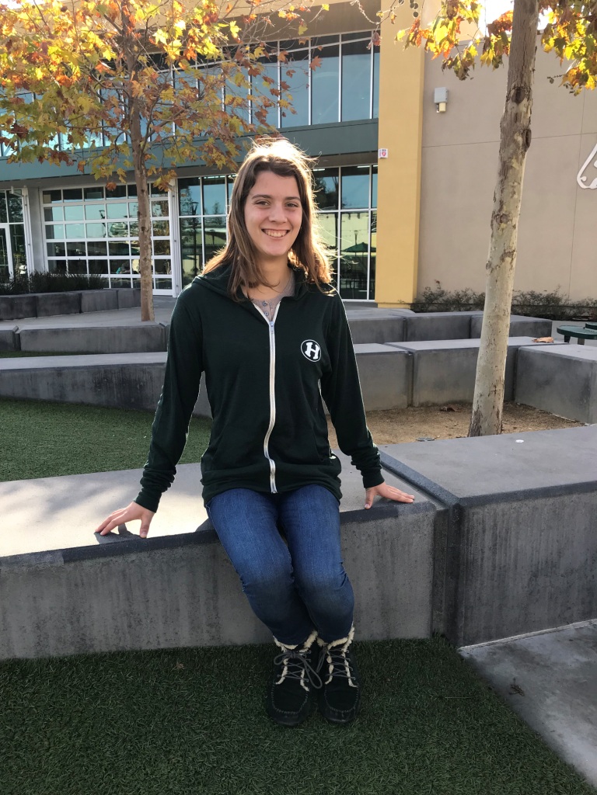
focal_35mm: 28
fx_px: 644
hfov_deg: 49.7
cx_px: 298
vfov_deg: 63.4
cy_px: 398
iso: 20
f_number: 1.8
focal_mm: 3.99
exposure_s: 1/538
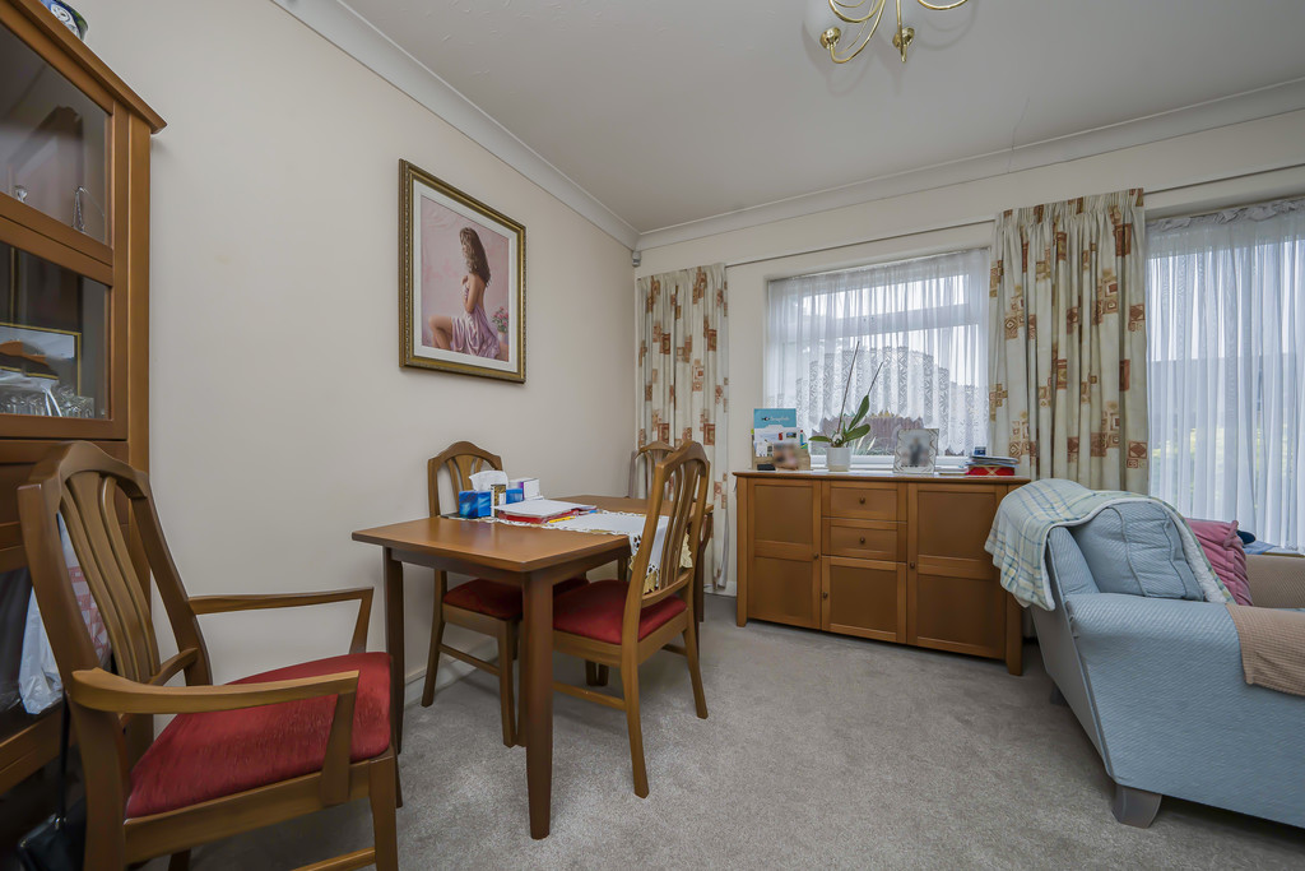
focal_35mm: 12
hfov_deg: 112.6
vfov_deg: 90.0
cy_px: 436
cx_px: 652
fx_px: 435
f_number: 9
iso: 320
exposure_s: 1/50
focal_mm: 12
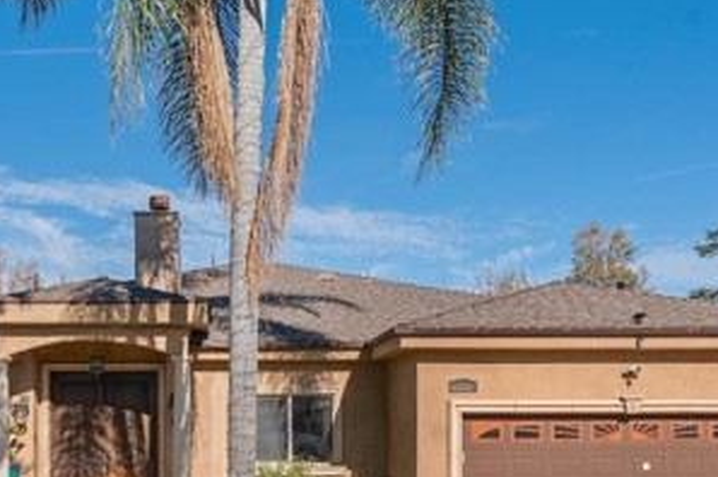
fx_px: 895
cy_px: 424
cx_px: 224
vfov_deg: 28.7
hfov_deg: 42.9
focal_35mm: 45
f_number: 8
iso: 160
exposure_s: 1/640
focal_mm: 20.9
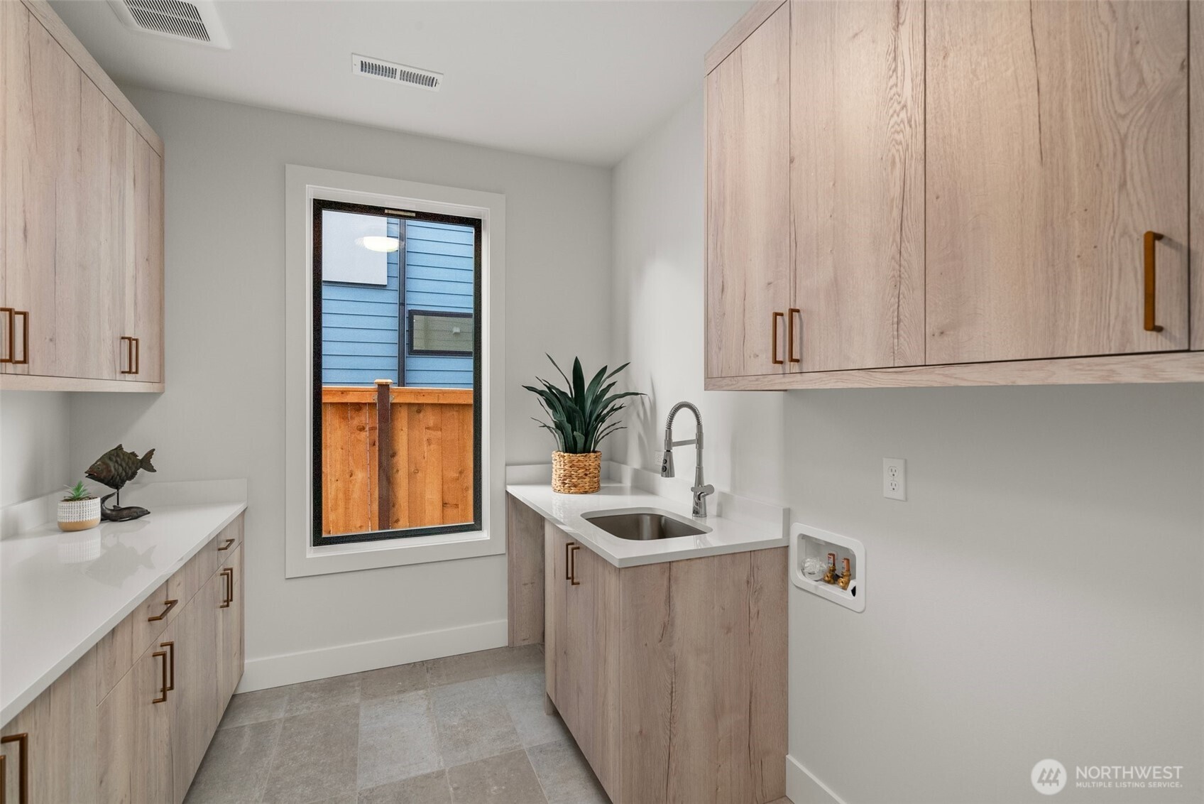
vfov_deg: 73.8
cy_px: 402
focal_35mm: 16
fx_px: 535
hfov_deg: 96.7
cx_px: 602
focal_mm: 16
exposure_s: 1/4
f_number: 8
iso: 500
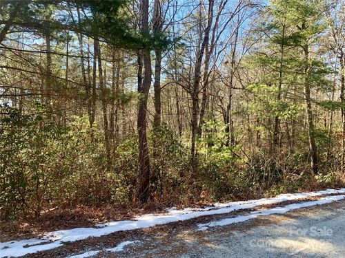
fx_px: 259
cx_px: 172
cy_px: 129
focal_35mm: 26
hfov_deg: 67.3
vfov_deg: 53.1
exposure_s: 1/236
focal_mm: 4.25
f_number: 1.8
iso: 25
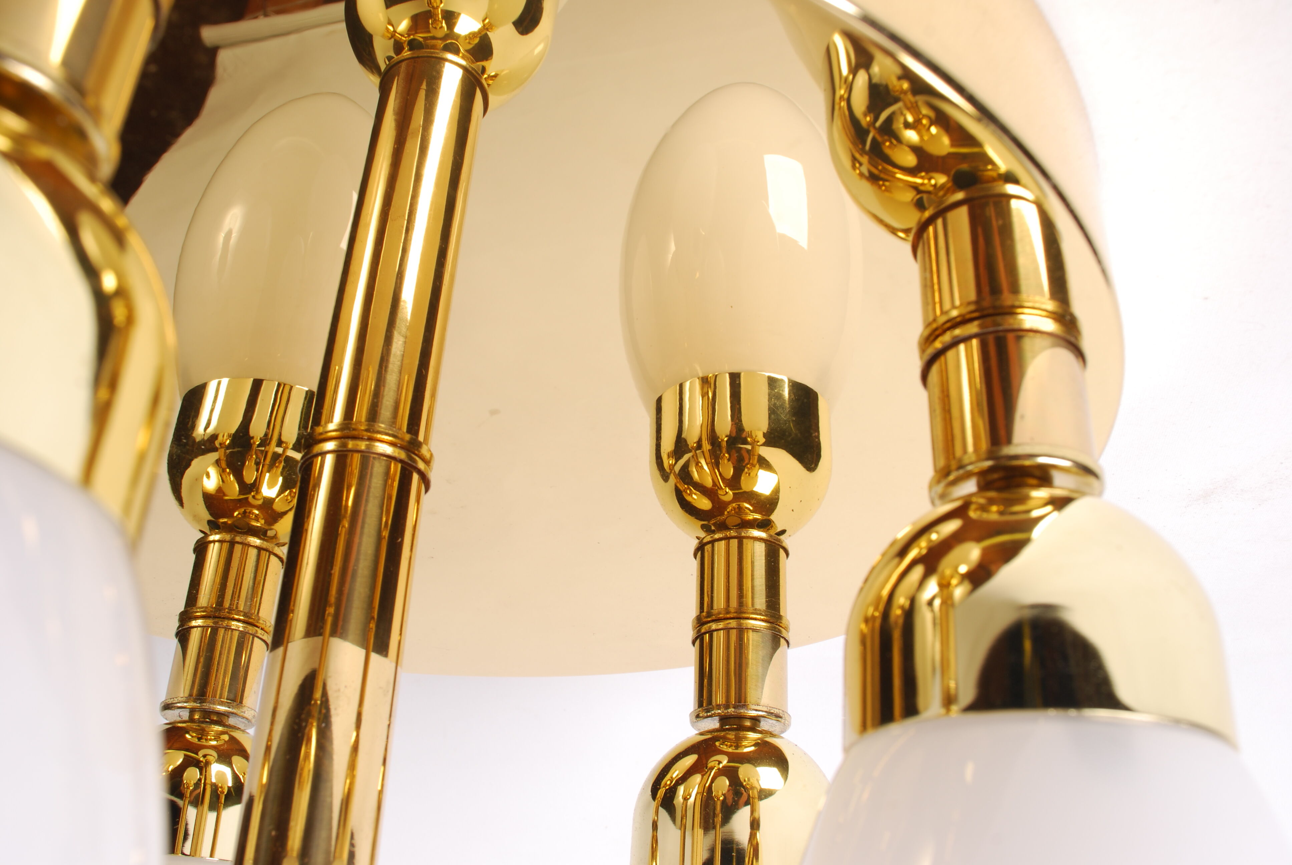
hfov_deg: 57.2
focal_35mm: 33
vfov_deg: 40.1
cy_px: 432
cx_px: 646
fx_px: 1186
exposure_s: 1/100
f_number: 11
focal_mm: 22
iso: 100
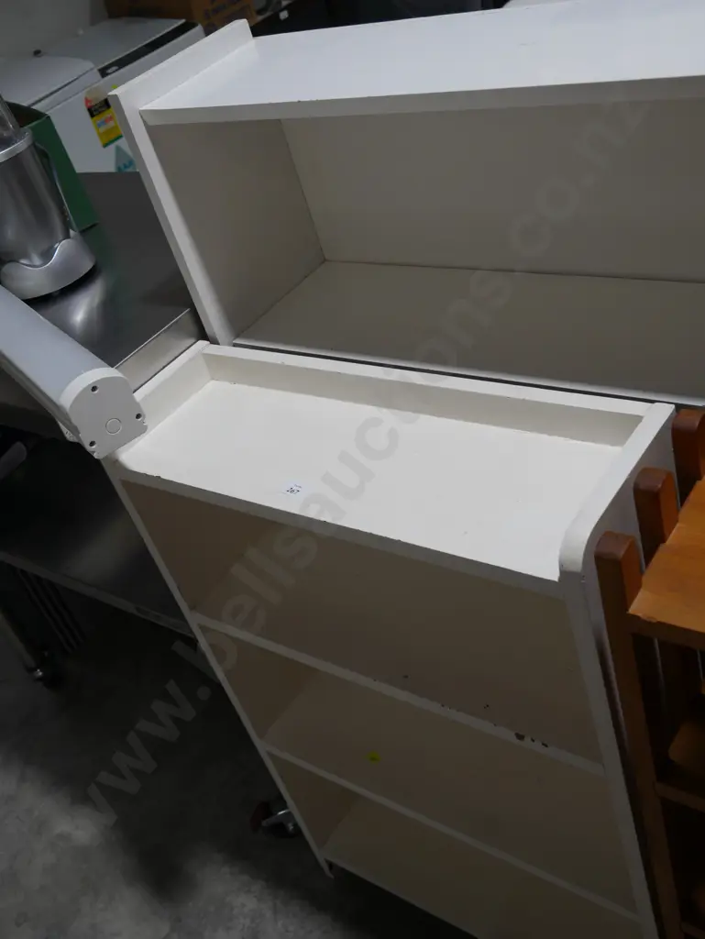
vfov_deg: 49.0
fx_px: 1031
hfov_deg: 37.8
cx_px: 352
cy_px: 470
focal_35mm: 38
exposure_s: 1/125
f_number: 4.1
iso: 200
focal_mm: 19
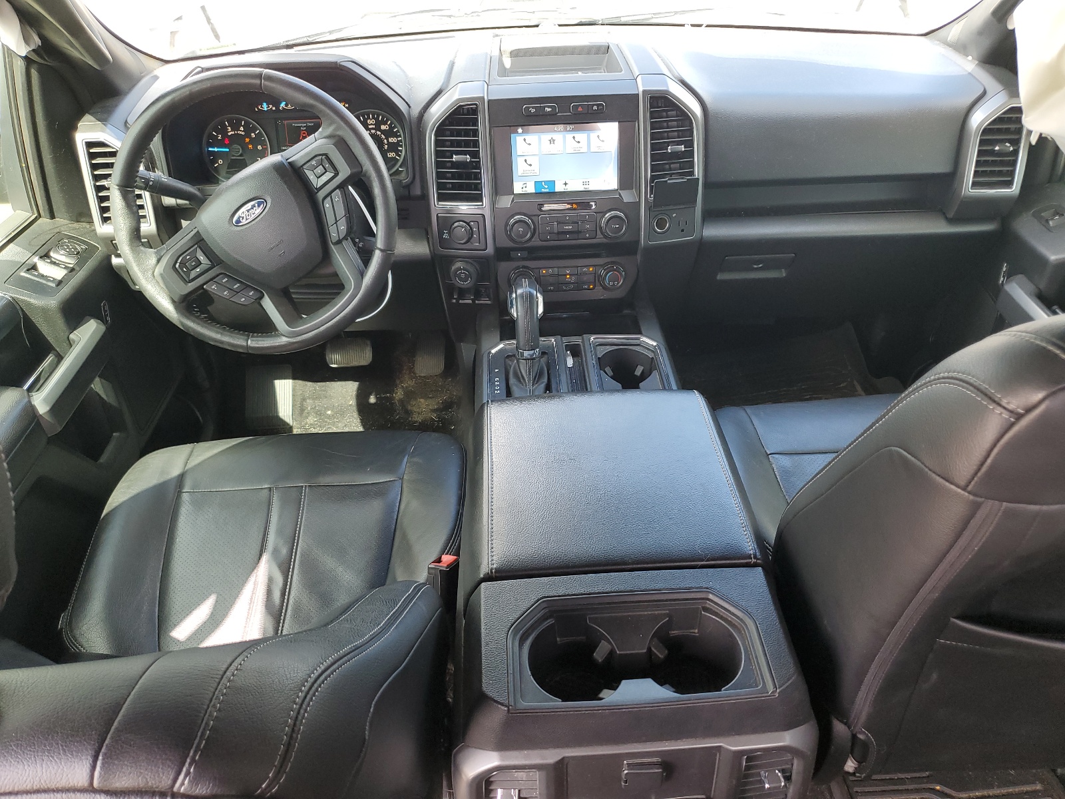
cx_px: 532
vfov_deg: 53.1
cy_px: 400
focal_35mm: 26
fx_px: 800
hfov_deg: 67.3
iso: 61
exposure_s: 1/120
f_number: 1.5
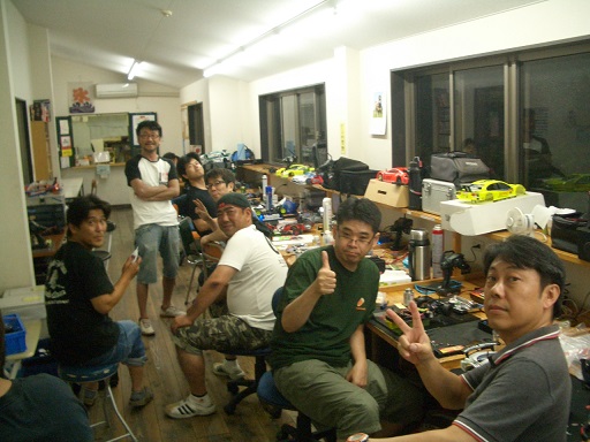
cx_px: 295
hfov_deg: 52.6
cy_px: 221
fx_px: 597
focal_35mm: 35
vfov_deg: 40.7
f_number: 2.6
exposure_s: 1/40
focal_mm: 5.8
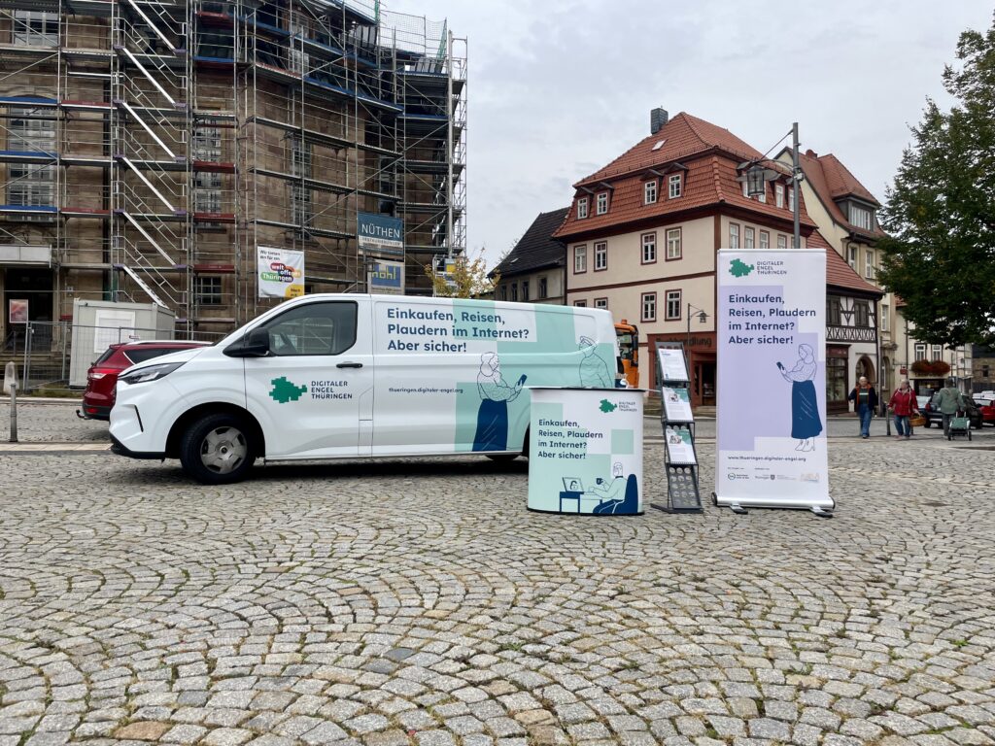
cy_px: 373
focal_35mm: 26
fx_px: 747
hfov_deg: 67.3
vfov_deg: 53.1
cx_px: 498
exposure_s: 1/593
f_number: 1.6
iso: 32
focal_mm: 4.2
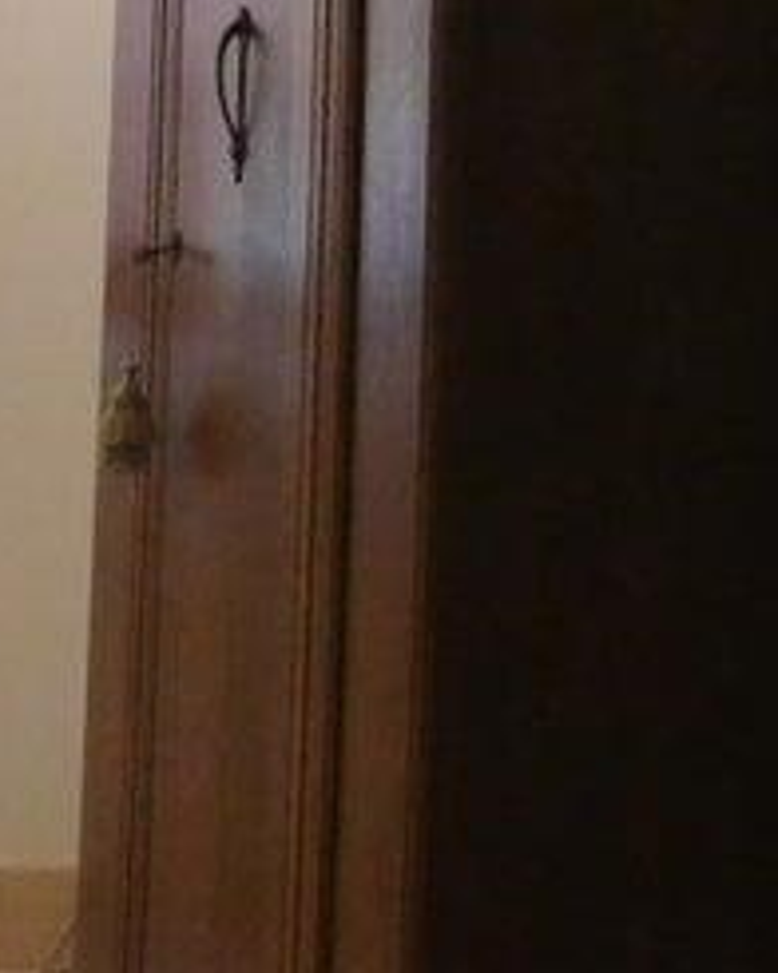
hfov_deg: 12.2
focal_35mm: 125
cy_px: -195
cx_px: -62
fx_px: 3598
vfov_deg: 14.9
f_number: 3
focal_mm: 4
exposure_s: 1/30
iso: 400
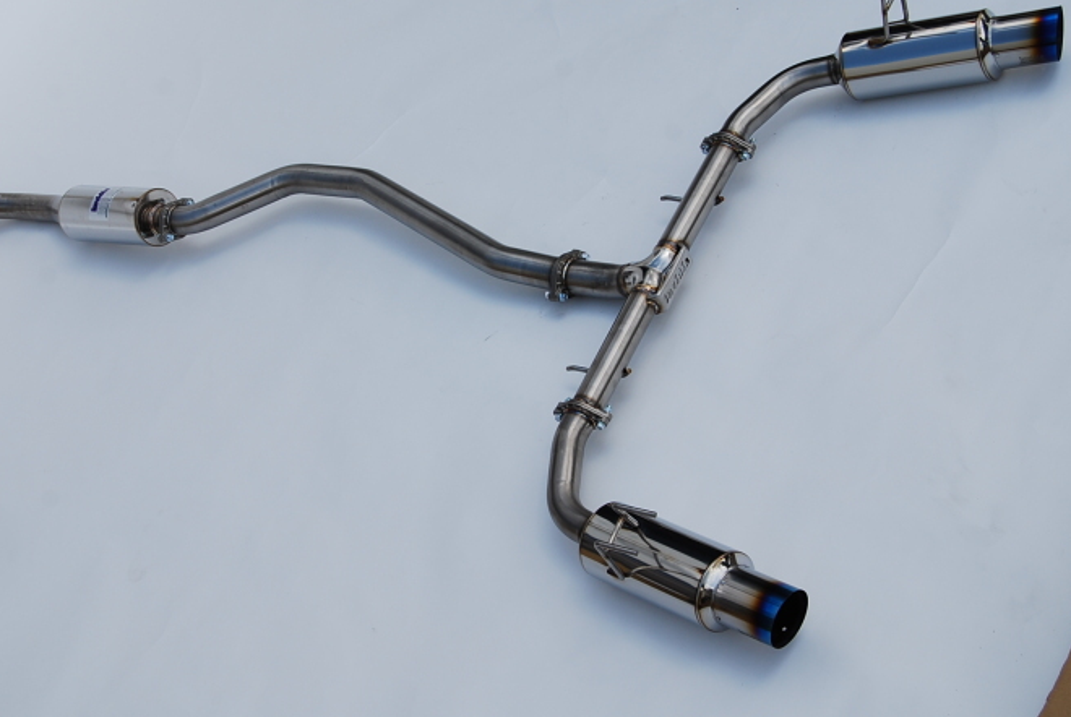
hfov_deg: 31.5
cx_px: 456
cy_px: 294
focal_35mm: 64
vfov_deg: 21.4
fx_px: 1895
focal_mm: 35
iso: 100
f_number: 9
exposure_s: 1/320
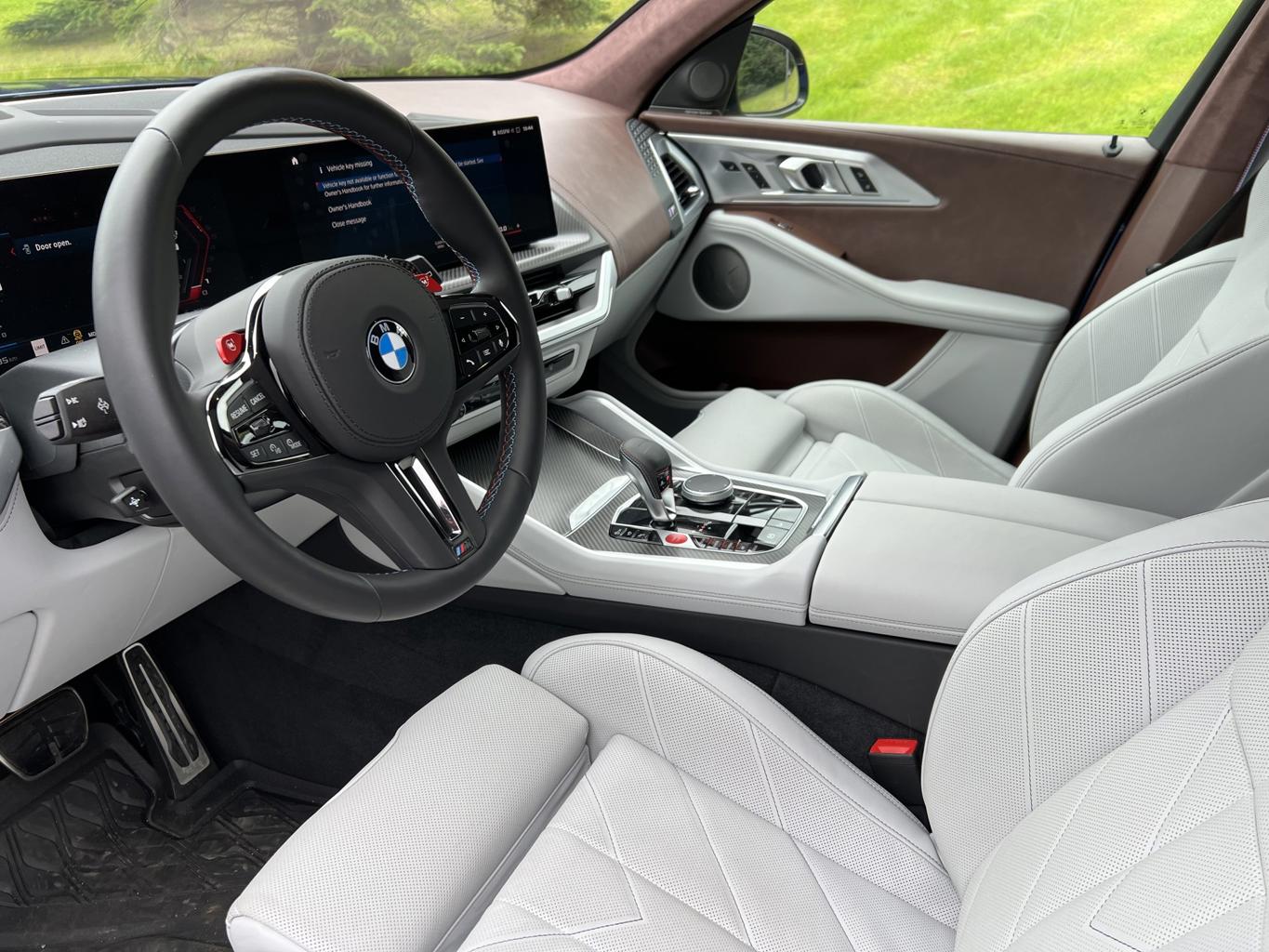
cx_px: 634
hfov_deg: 67.3
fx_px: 953
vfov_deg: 53.1
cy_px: 476
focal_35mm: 26
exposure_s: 1/243
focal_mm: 5.7
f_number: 1.5
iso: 40
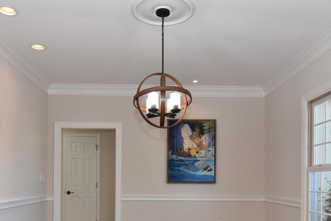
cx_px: 159
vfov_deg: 38.5
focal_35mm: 33
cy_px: 178
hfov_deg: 57.2
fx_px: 304
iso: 800
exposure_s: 1/80
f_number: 9
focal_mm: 12
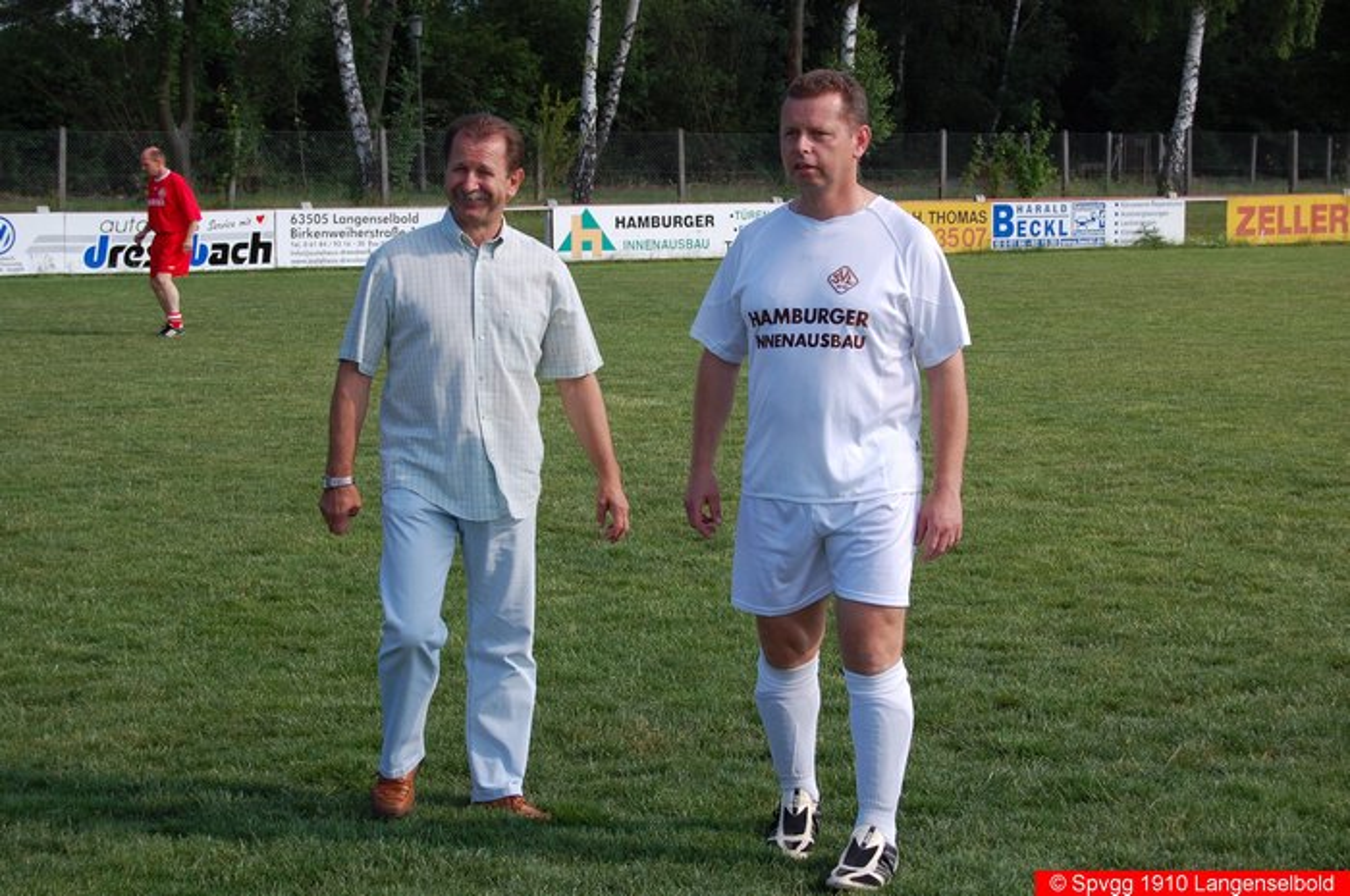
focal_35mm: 82
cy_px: 448
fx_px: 3090
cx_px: 675
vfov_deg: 16.5
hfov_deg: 24.6
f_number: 9
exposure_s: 1/320
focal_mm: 55
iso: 200
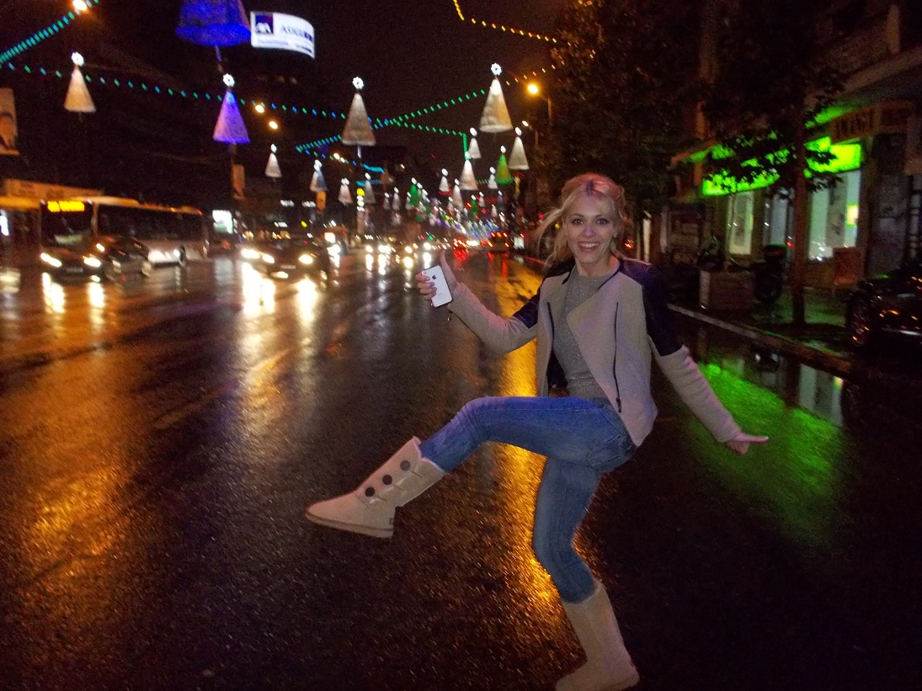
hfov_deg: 61.7
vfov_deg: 48.2
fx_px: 772
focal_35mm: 29
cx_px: 461
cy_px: 346
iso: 800
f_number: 3.3
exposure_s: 1/30
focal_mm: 4.1
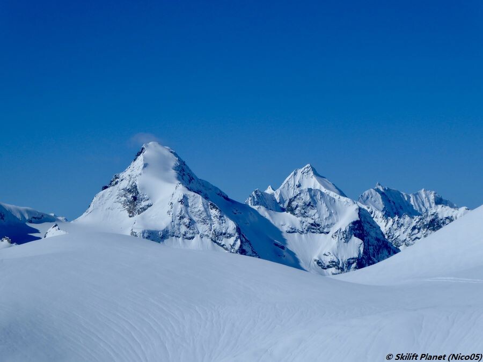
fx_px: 1772
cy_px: 181
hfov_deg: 15.5
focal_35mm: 127
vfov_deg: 11.7
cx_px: 242
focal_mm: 20.6
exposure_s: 1/1600
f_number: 5.1
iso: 80
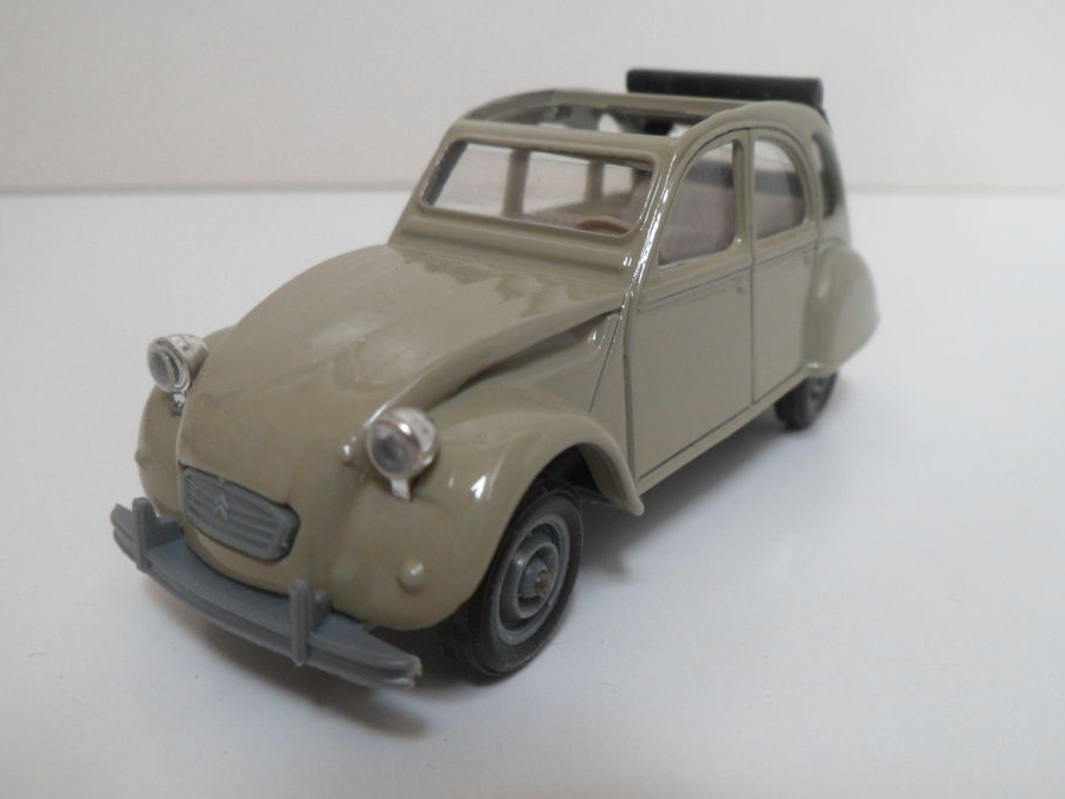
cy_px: 373
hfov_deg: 60.0
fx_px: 923
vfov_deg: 46.8
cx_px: 522
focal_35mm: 30
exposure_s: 1/30
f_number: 3.3
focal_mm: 4.9
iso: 120
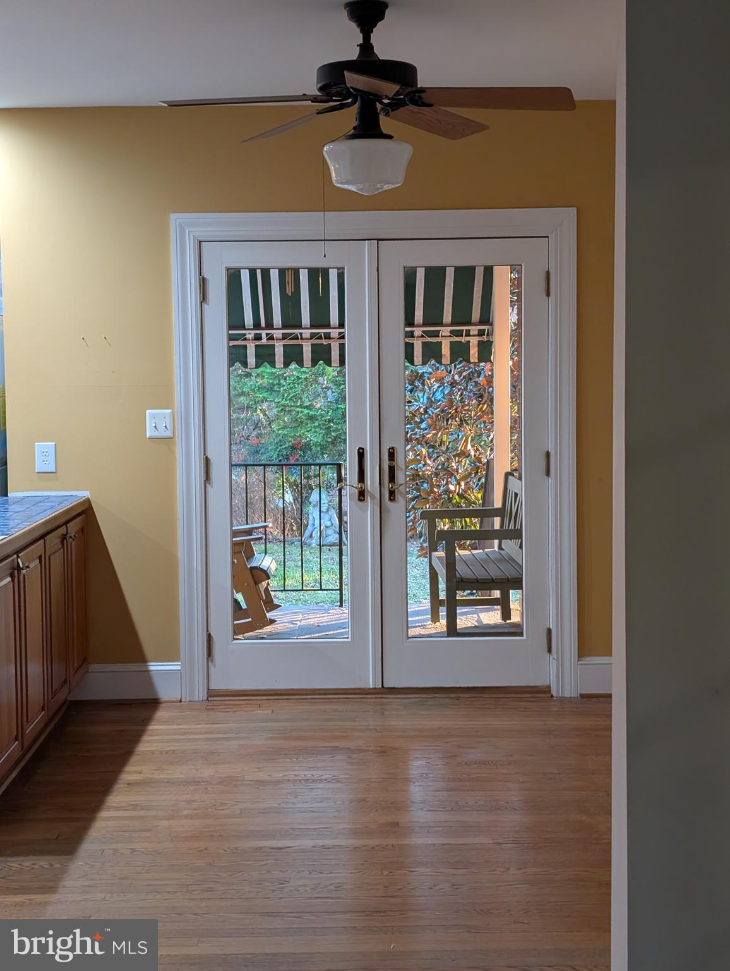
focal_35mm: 49
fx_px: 1375
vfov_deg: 38.9
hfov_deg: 29.7
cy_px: 486
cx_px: 365
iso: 517
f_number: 1.68
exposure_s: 1/120
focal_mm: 6.9
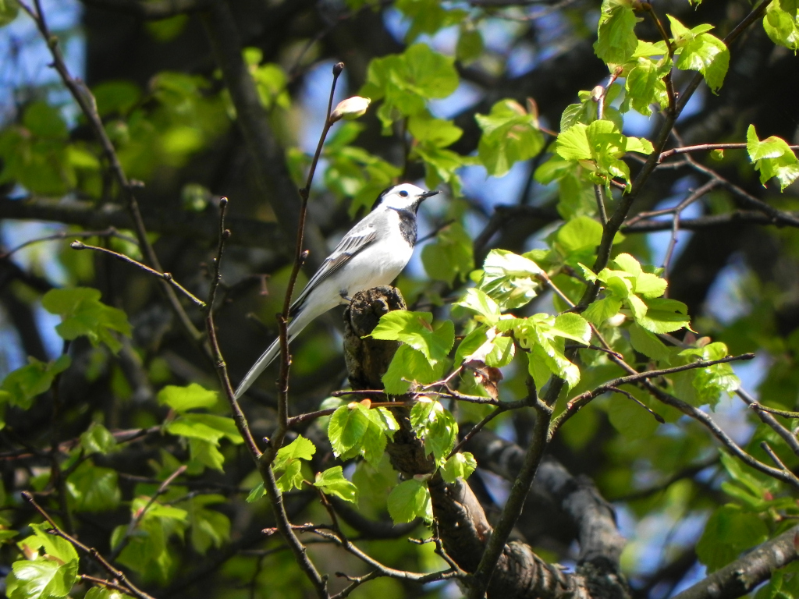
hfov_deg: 2.9
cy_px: 300
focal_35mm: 678
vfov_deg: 2.2
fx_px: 15649
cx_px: 400
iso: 160
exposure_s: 1/275
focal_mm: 120
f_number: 5
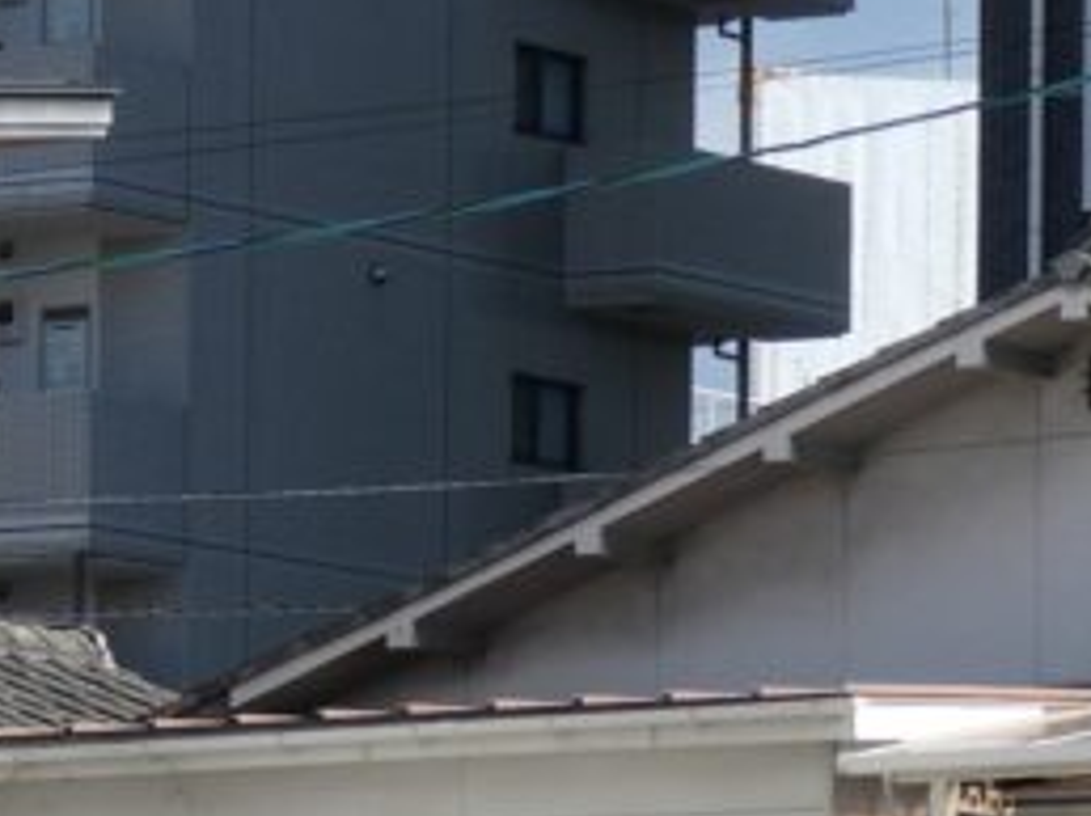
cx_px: 114
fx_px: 12249
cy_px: 1607
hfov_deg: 5.1
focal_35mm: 389
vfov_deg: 3.8
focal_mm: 17.5
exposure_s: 1/400
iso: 80
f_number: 5
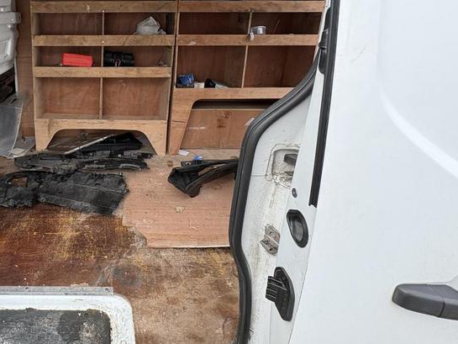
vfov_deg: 56.4
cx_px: 96
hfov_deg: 67.4
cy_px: 93
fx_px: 304
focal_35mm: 23
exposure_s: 1/135
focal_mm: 2.22
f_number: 2.2
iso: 100
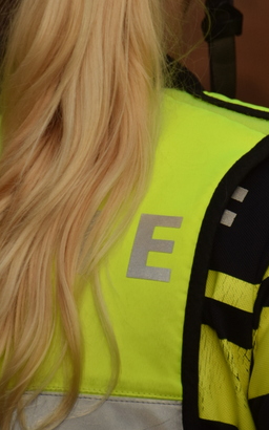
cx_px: 87
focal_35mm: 552
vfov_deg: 3.8
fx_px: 6479
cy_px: 58
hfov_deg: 2.4
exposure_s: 1/1000
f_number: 7.1
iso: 400
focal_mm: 185
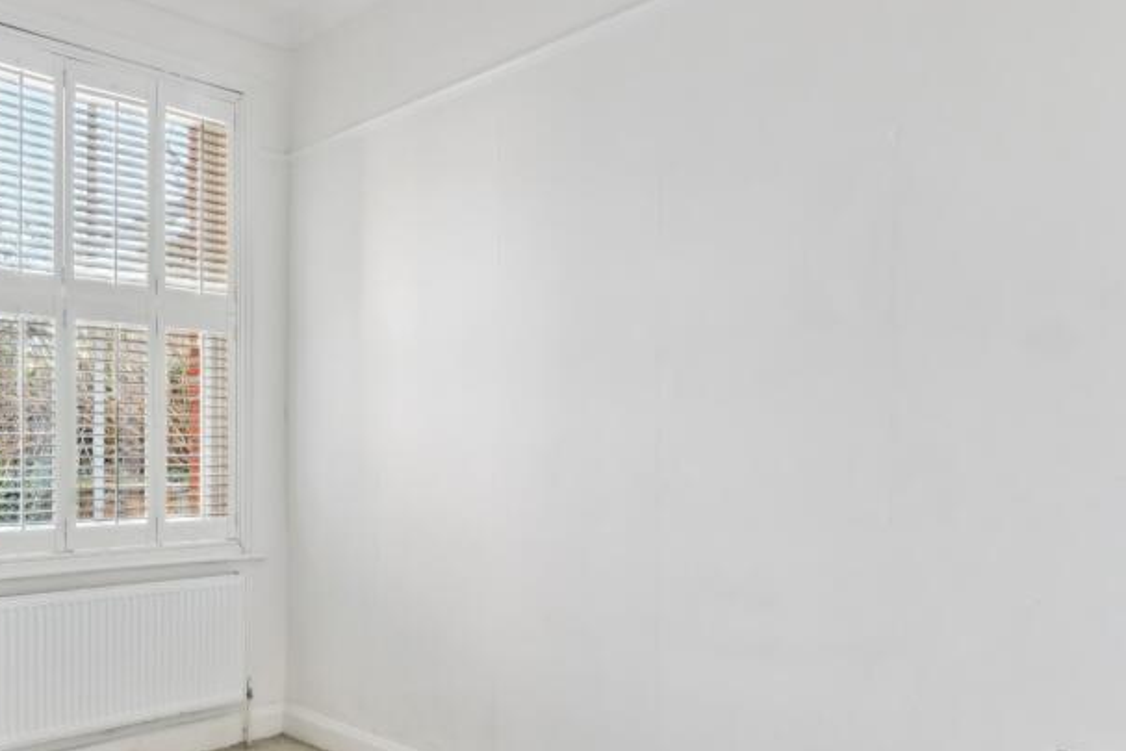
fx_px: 845
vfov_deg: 47.5
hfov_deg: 61.3
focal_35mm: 27
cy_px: 469
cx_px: 210
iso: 640
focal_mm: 16
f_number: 8
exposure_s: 1/50
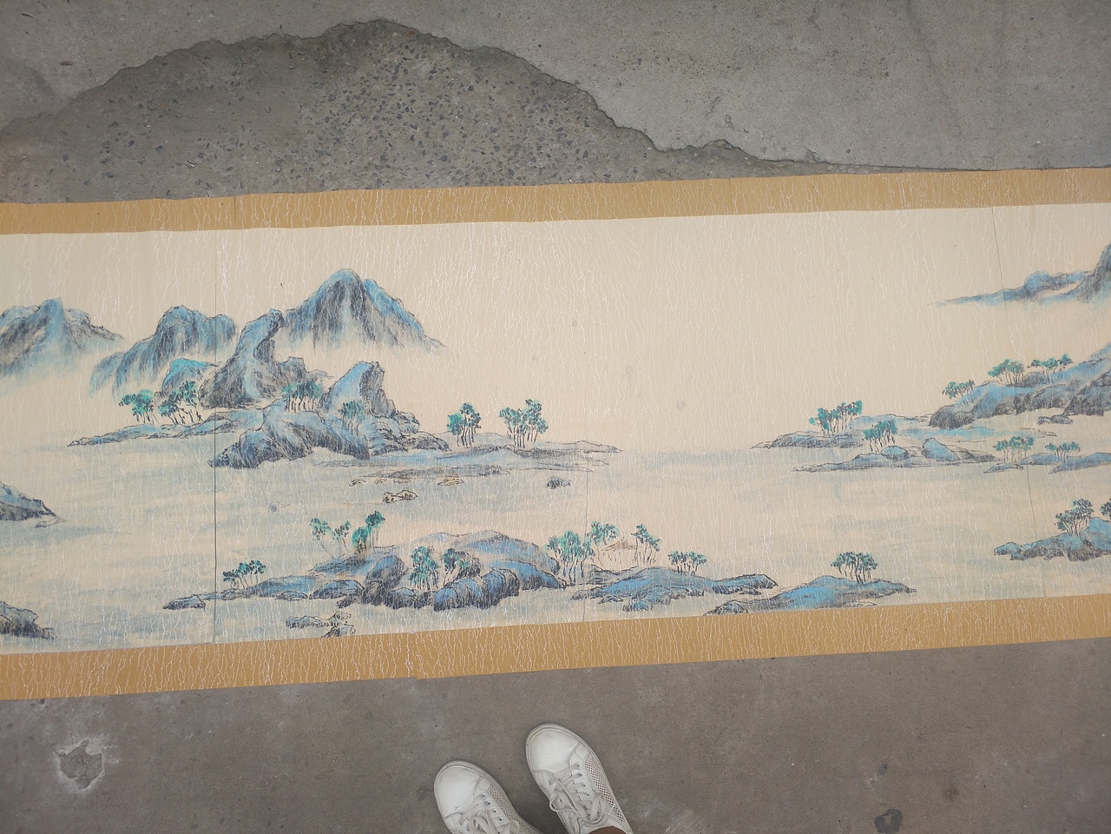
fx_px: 706
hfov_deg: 76.4
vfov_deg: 61.1
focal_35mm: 22
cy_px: 417
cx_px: 556
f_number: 2
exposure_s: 1/134
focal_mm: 3.79
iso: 50
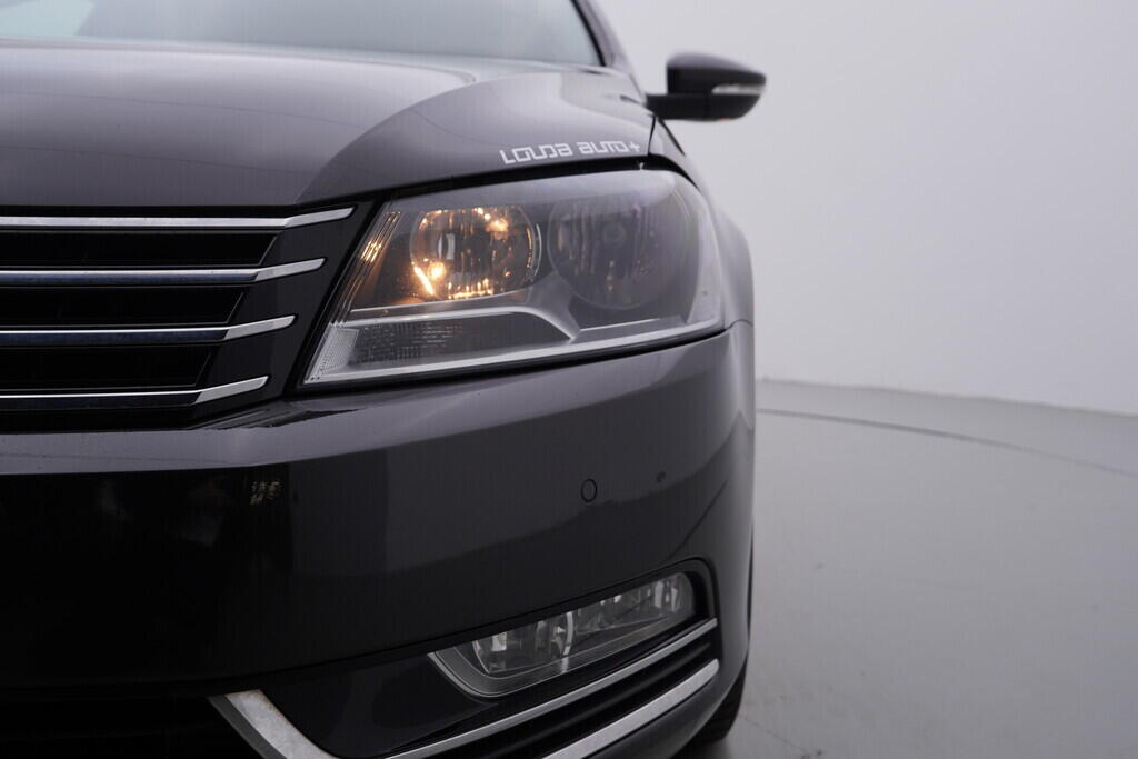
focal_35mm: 36
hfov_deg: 53.1
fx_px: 1138
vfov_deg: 36.9
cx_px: 569
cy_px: 380
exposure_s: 1/100
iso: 125
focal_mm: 24
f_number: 4.5
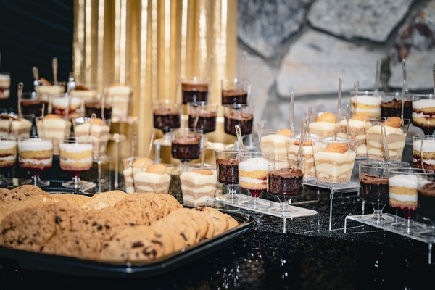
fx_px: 822
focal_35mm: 68
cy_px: 145
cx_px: 218
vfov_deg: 20.0
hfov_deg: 29.7
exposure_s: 1/125
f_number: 2.8
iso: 200
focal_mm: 68
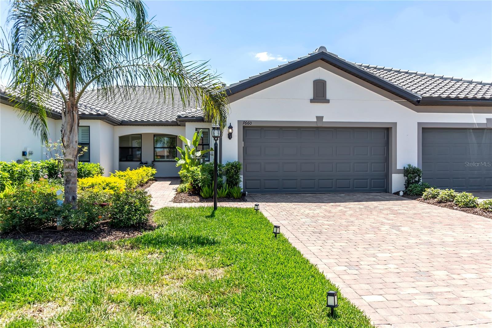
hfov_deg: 67.4
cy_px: 164
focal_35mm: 27
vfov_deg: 47.9
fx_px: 369
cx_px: 246
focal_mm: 18
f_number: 4
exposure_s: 1/640
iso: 100
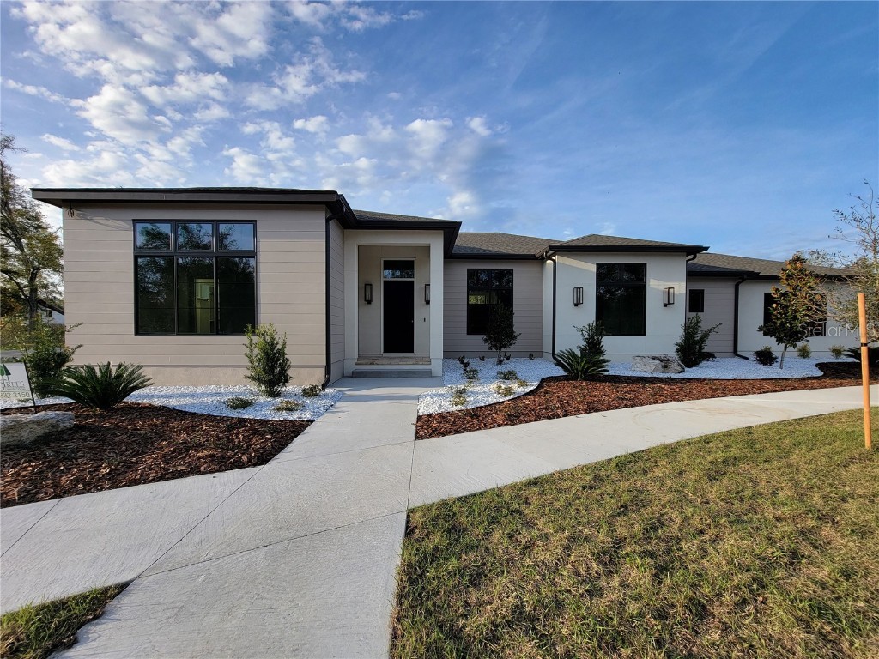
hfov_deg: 106.2
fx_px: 330
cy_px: 330
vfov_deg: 89.9
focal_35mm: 13
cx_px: 440
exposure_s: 1/900
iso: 50
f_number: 2.2
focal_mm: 2.2
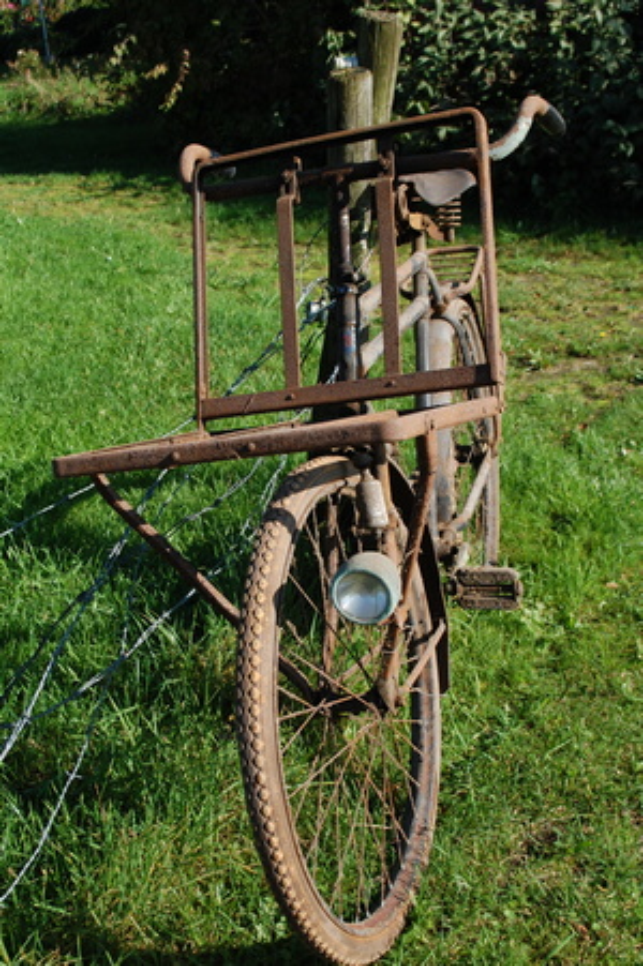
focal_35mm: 48
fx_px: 1288
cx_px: 322
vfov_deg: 41.1
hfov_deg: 28.0
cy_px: 483
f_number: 8
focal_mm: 32
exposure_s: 1/250
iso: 200
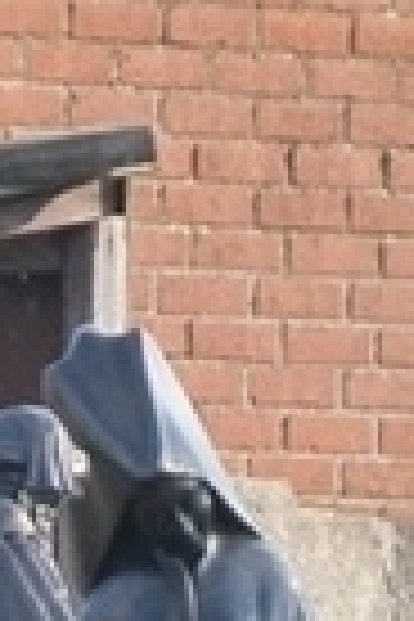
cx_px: 45
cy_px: 1314
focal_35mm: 971
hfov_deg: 1.4
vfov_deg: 2.1
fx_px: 16748
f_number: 4
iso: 125
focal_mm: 38.6
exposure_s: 1/160
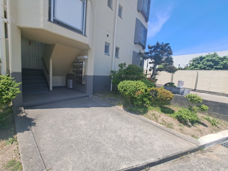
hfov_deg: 106.2
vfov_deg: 89.9
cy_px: 86
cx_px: 114
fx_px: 86
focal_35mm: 13
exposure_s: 1/796
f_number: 2.2
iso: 50
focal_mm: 1.74
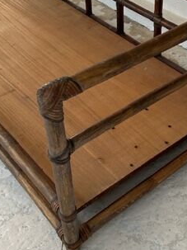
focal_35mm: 55
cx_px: 154
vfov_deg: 34.7
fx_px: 396
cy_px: 88
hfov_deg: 26.0
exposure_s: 1/60
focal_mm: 5.7
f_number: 1.5
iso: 200
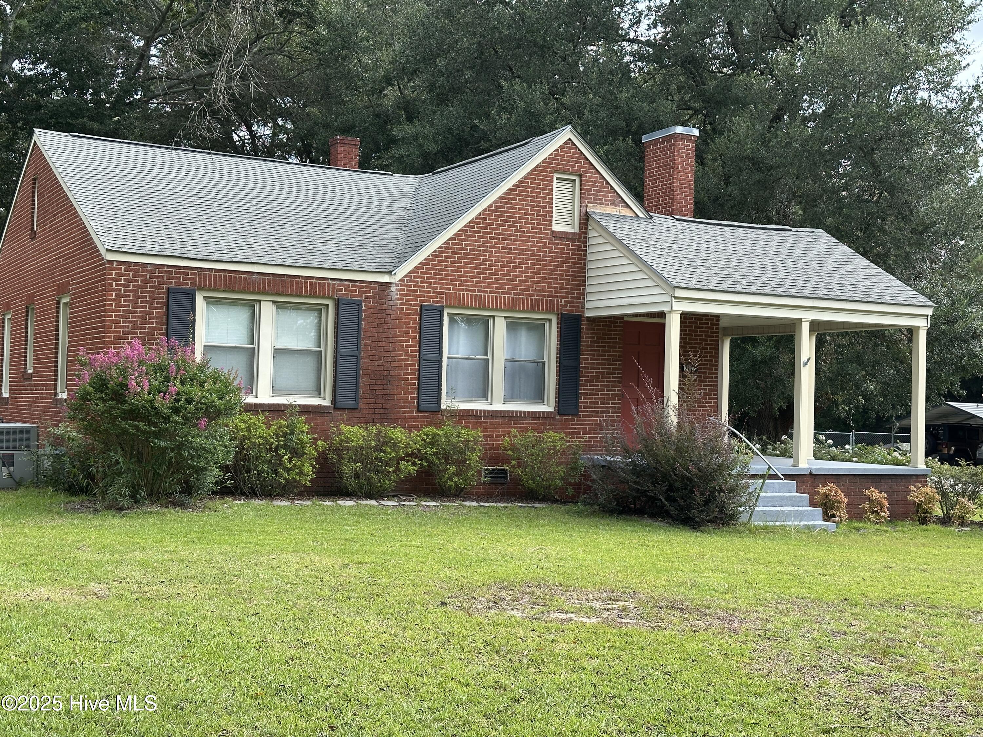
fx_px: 1363
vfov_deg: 30.3
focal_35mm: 48
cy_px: 368
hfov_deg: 39.7
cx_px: 492
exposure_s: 1/773
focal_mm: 6.86
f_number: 1.78
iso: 64
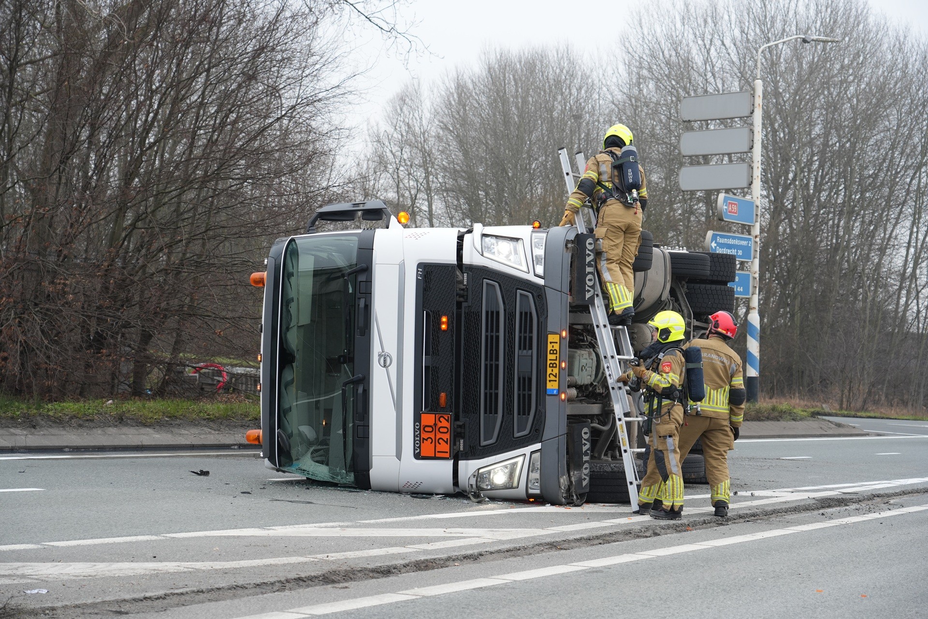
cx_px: 464
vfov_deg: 18.9
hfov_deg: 28.1
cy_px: 310
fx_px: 1856
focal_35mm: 72
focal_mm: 72
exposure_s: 1/160
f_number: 5
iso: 400
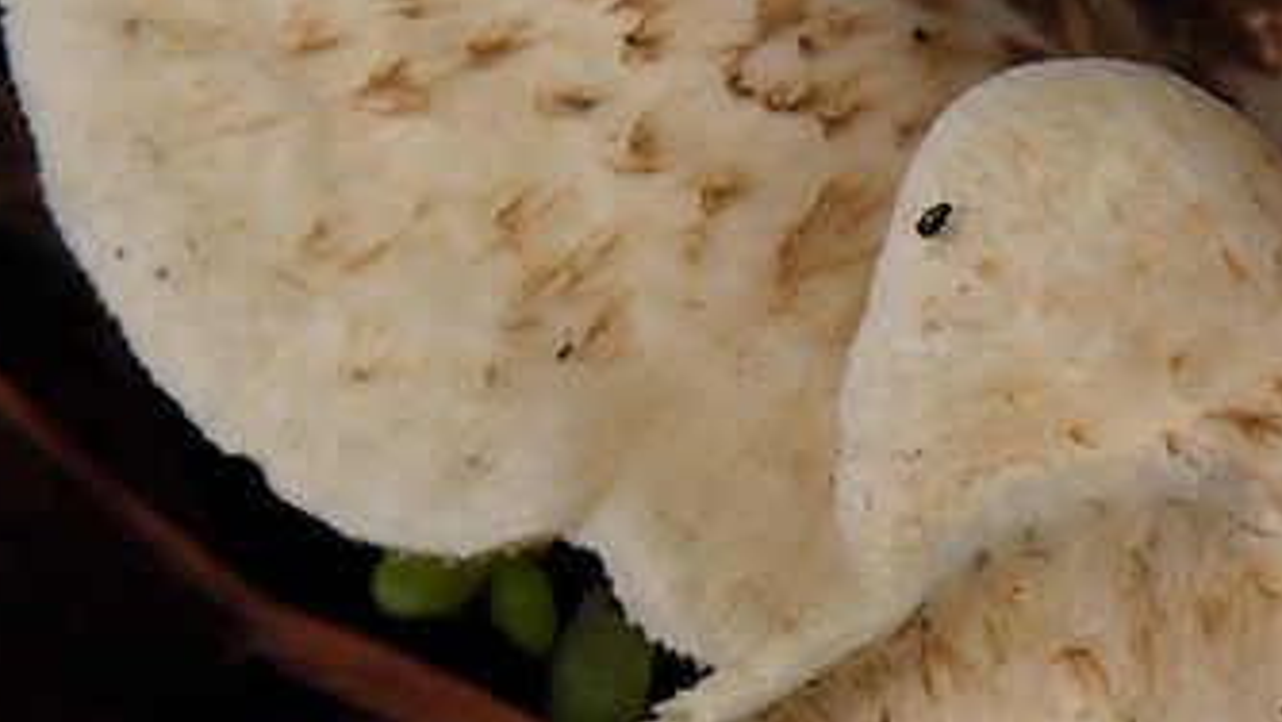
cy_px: 1279
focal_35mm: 564
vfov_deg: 2.2
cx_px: 2027
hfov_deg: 3.8
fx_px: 19175
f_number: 8
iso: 200
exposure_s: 1/1000
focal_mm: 50
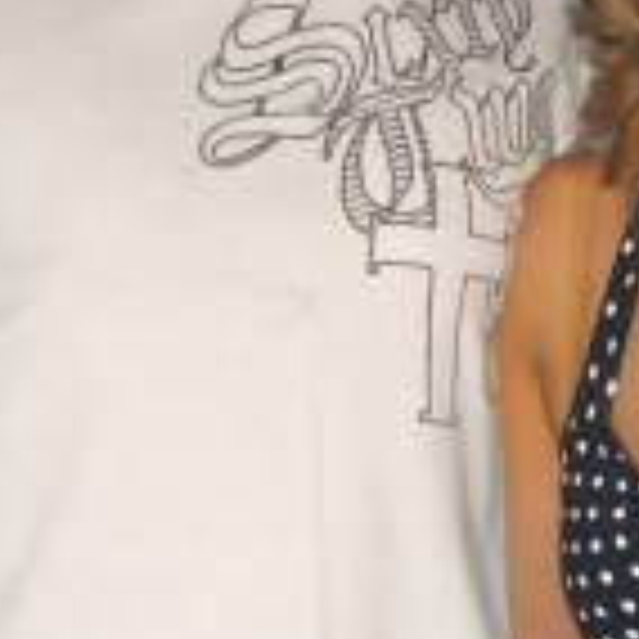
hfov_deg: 11.8
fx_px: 2966
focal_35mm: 142
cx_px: 954
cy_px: 202
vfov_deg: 12.3
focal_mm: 7.9
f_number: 2.8
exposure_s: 1/60
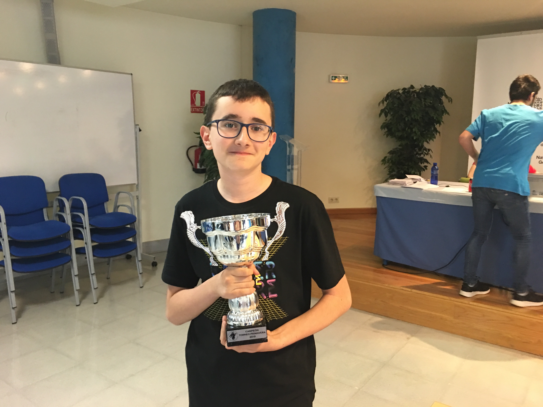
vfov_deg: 48.2
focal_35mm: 29
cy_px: 204
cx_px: 272
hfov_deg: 61.7
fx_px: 455
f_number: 2.2
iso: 100
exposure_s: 1/10
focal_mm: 4.15
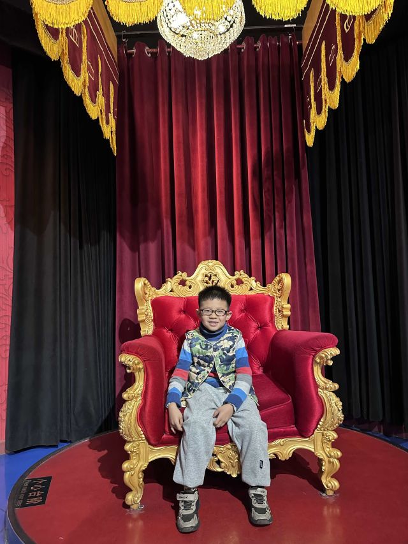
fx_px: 377
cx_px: 204
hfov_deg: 56.8
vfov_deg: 71.6
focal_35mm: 24
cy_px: 272
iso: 500
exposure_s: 1/50
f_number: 1.78
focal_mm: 6.86
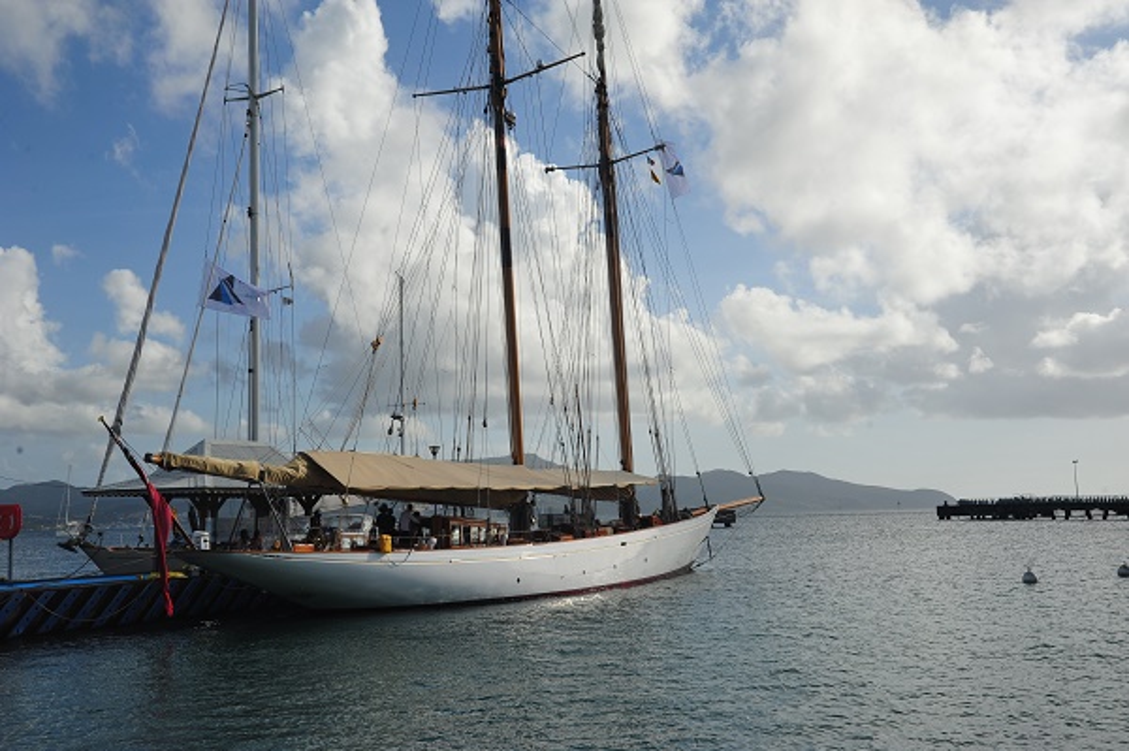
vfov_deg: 33.3
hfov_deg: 48.5
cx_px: 564
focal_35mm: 40
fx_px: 1253
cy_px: 376
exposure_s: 1/500
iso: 250
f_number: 11
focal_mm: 40
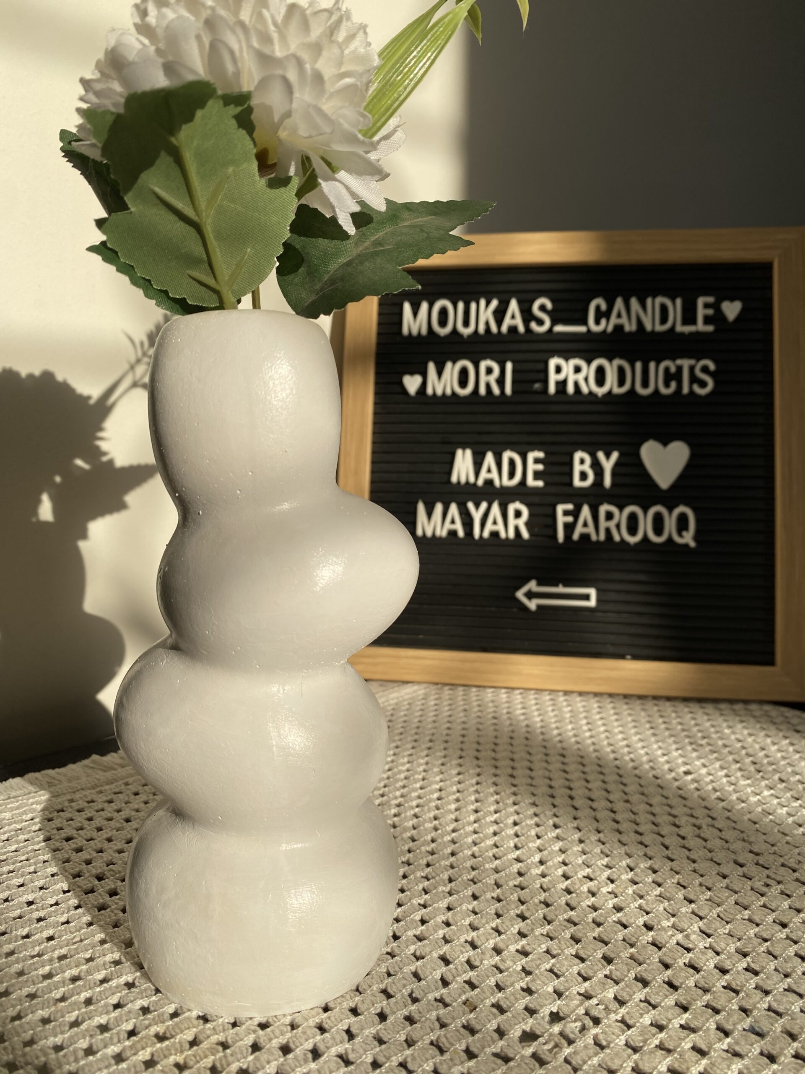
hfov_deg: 53.1
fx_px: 806
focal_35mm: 26
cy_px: 537
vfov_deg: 67.3
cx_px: 402
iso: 32
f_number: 1.8
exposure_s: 1/1464
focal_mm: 4.25
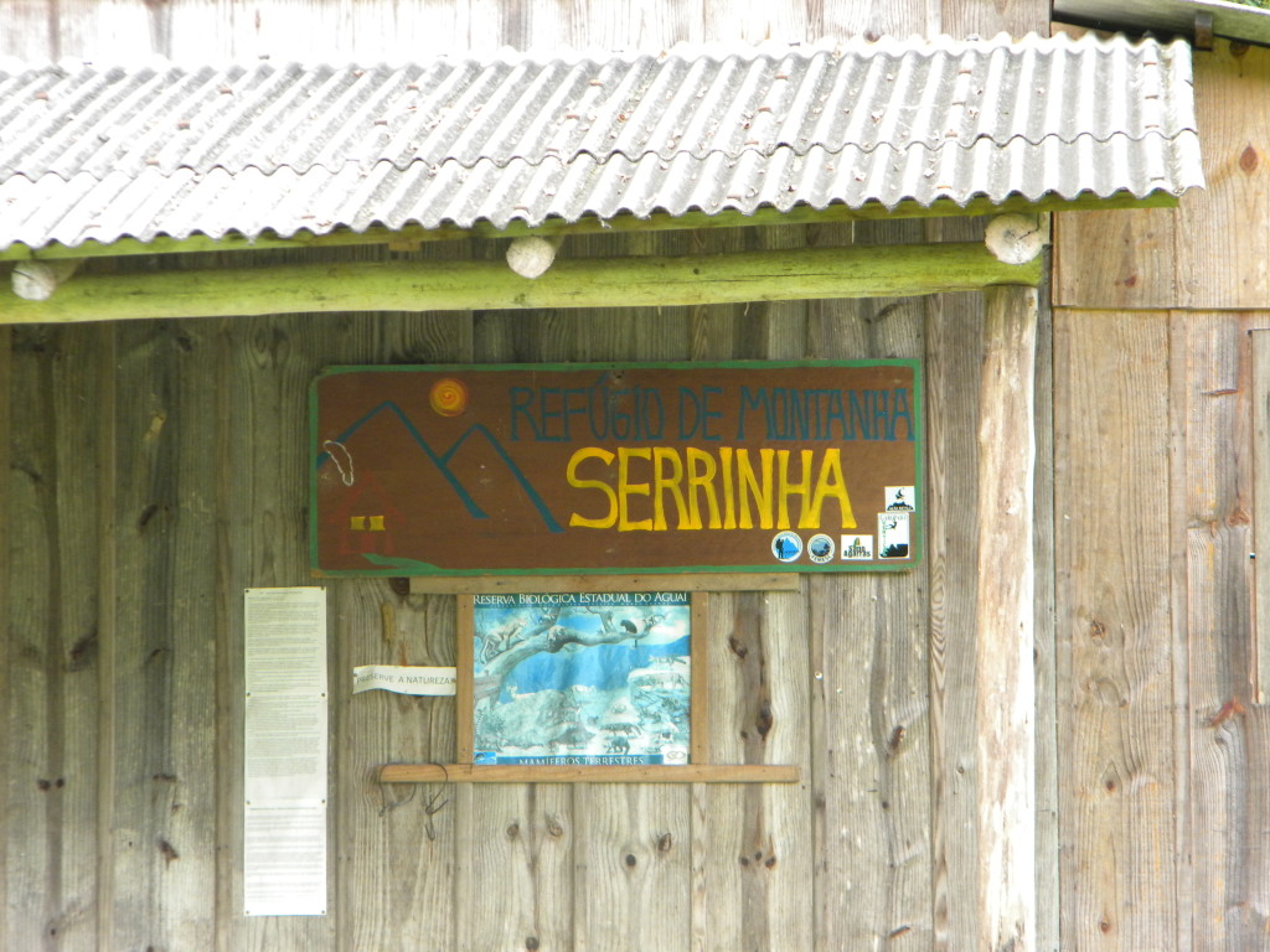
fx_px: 6714
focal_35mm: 183
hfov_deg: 10.8
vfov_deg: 8.1
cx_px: 635
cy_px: 476
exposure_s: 1/59.8
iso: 235
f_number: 5.2
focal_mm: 33.1
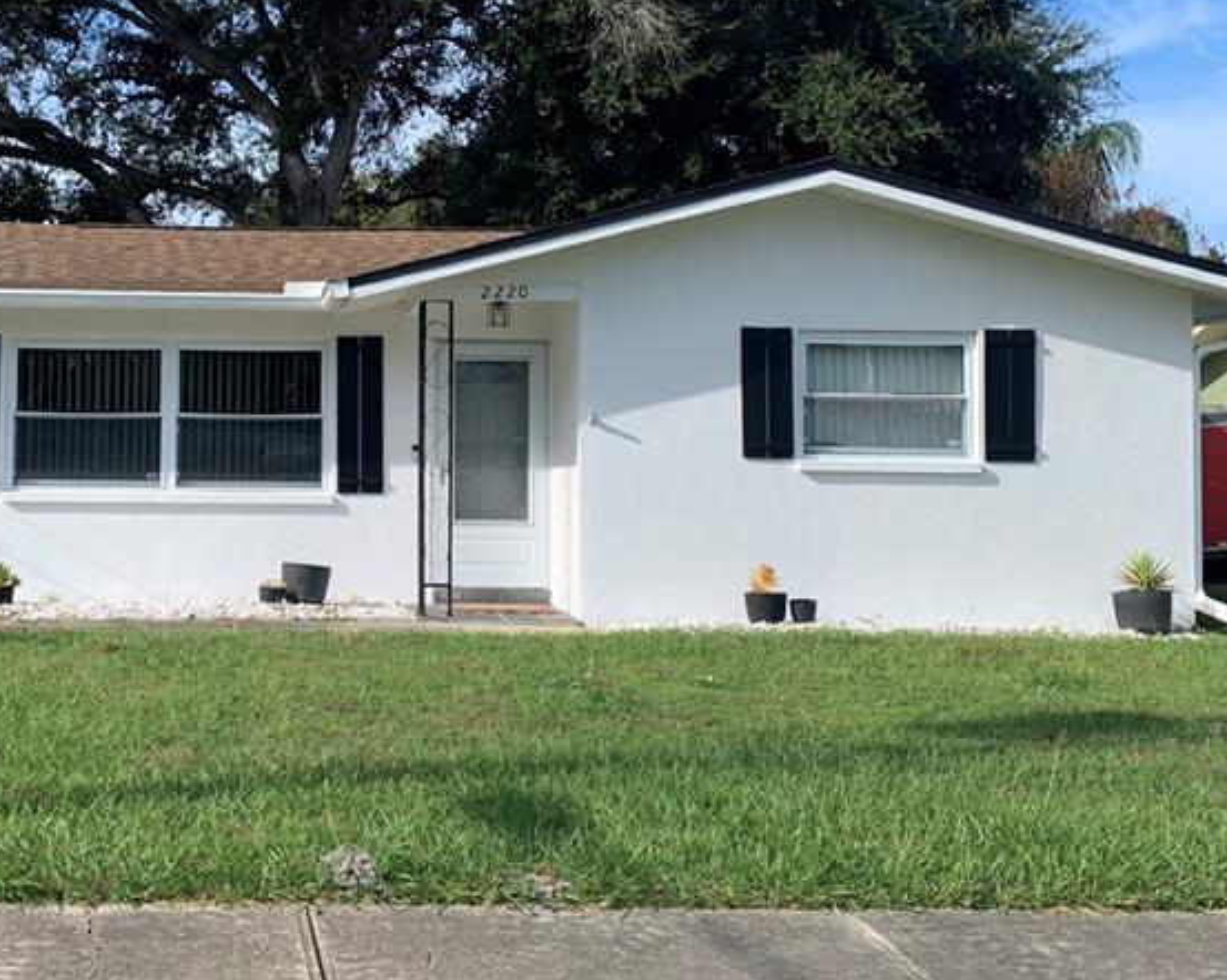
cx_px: 286
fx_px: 1706
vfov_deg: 32.0
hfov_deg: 38.4
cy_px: 419
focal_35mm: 47
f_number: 1.8
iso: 25
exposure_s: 1/1427
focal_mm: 4.25
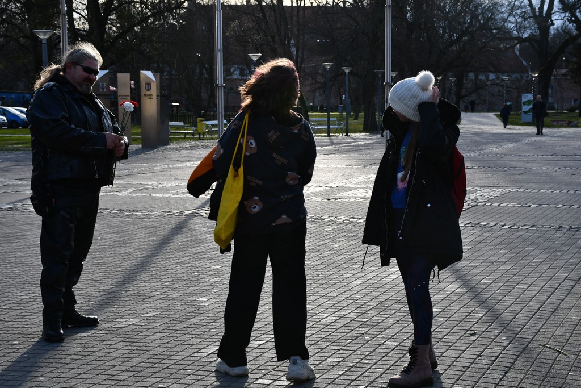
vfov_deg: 20.3
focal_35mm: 67
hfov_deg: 30.1
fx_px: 1081
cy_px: 194
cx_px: 290
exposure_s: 1/250
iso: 180
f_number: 8
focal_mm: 45
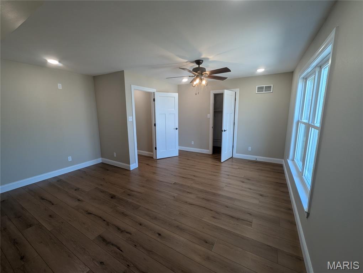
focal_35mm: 13
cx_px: 182
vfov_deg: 90.1
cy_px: 136
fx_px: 137
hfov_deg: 106.1
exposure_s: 1/40
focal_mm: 1.95
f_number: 2.2
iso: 42
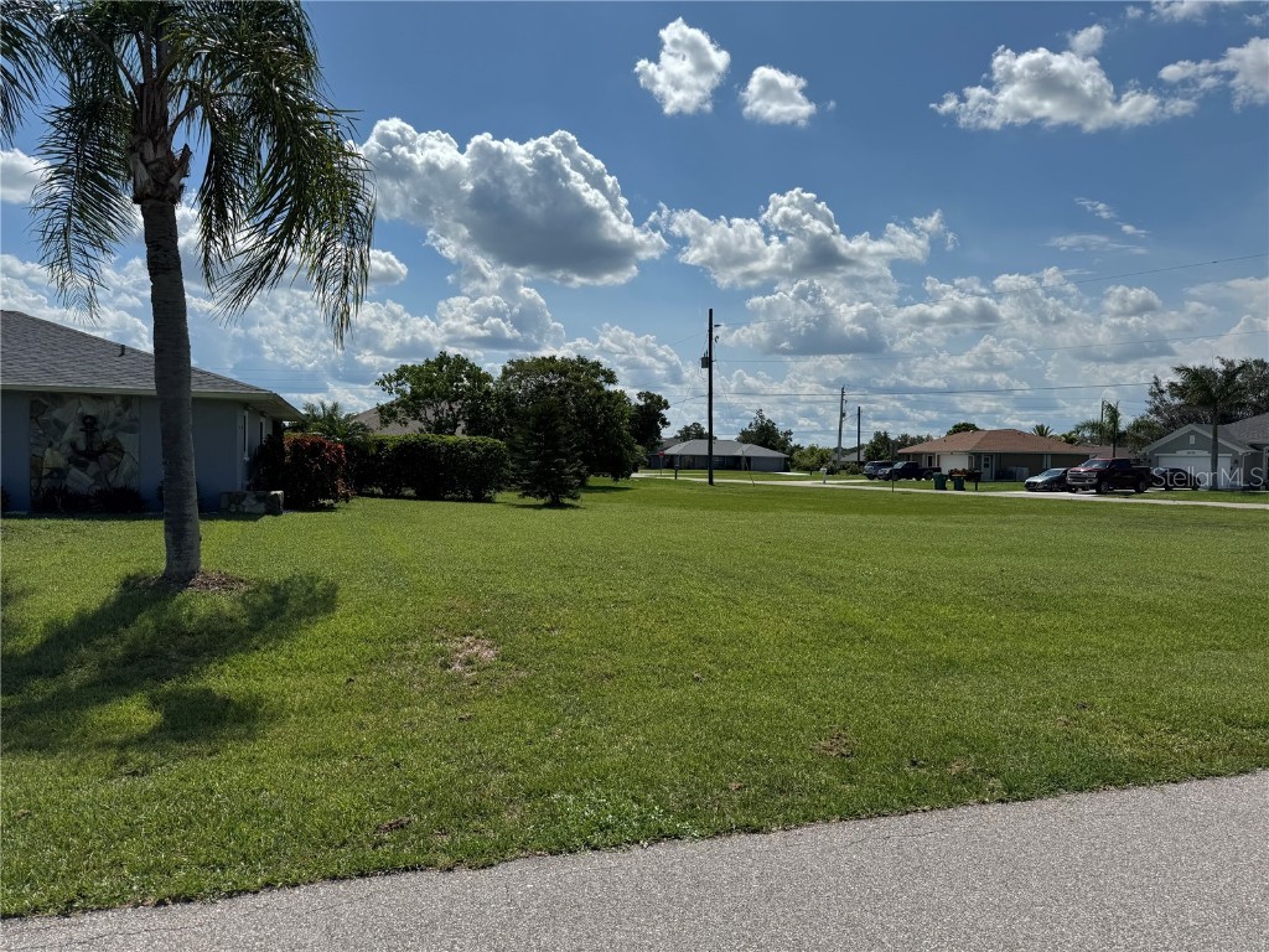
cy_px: 476
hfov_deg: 71.6
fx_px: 880
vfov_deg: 56.8
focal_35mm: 24
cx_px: 634
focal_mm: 6.76
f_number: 1.78
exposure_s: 1/10417
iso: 80
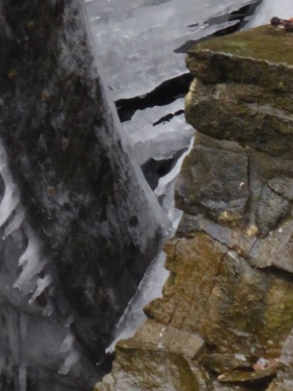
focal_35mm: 373
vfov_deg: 5.3
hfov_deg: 4.0
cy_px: 15
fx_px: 4212
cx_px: -31
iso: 400
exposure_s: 1/25
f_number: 5.4
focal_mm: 25.9
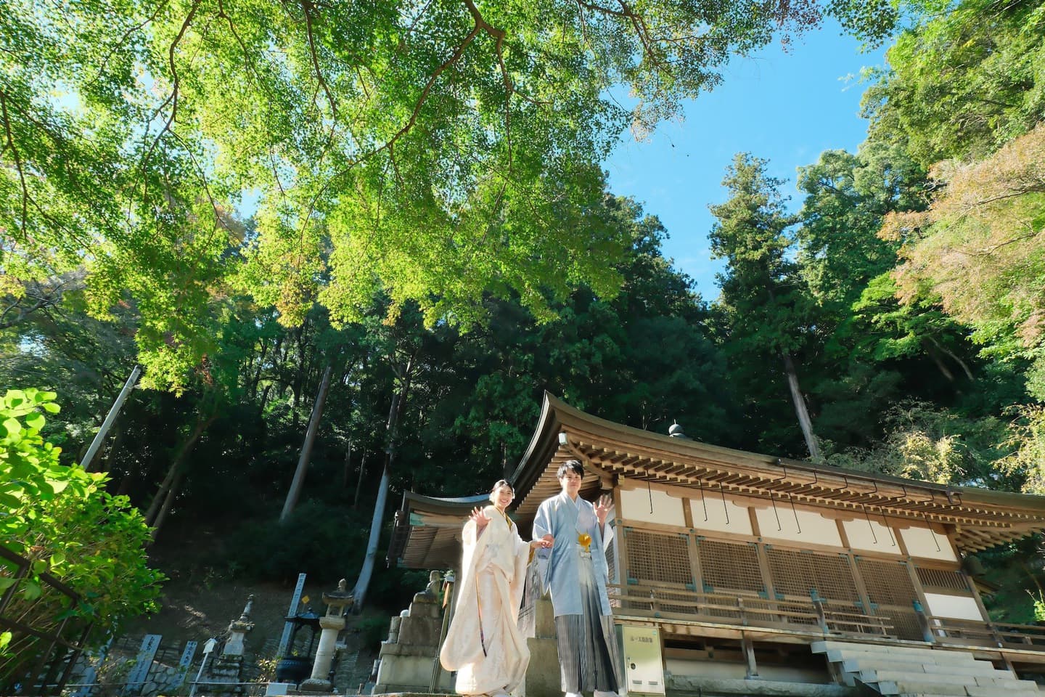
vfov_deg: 70.4
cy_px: 348
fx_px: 493
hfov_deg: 93.3
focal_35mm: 17
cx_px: 522
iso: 800
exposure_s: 1/250
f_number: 6.3
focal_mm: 11
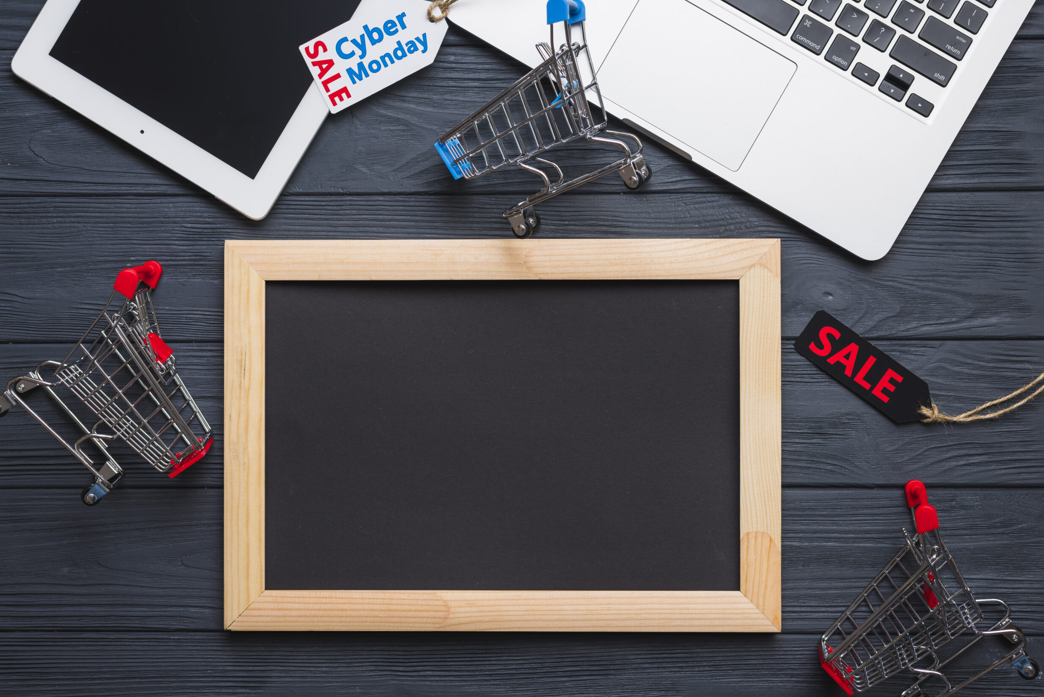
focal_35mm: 52
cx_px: 512
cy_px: 338
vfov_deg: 26.0
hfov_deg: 38.2
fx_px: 1508
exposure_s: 1/160
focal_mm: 50
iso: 100
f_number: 6.3
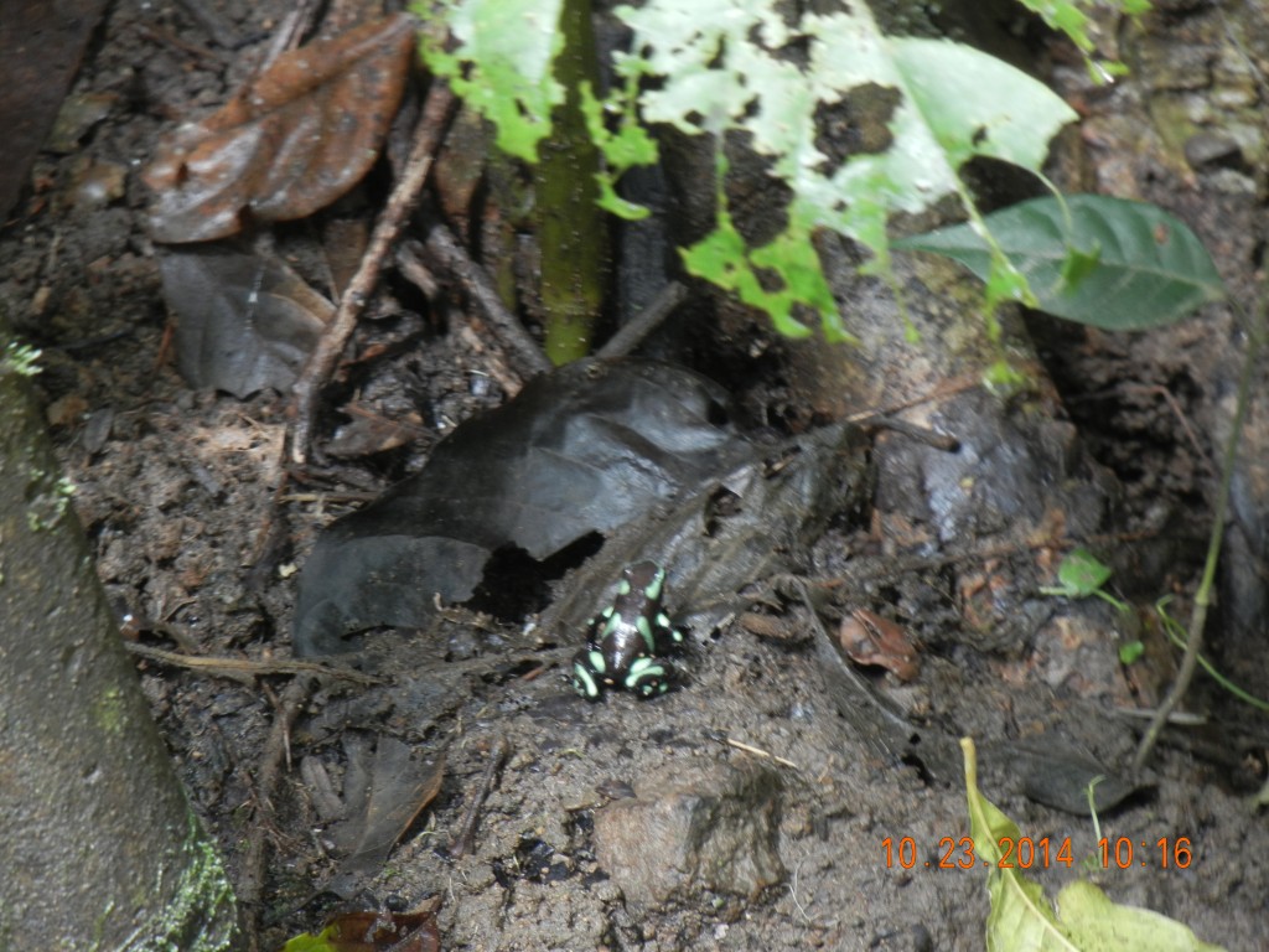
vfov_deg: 5.0
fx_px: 10998
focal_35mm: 300
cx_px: 634
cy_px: 476
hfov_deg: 6.6
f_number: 5.6
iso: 200
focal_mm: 54
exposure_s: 1/3.4
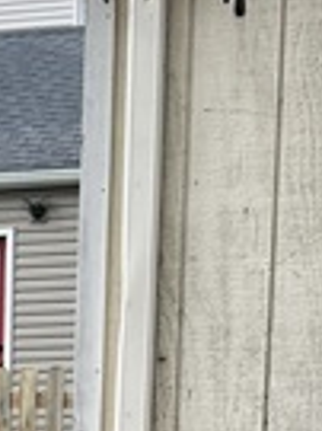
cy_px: 942
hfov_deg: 7.9
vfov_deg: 9.9
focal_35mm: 182
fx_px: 2261
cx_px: -277
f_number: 1.78
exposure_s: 1/265
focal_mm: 6.86
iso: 80
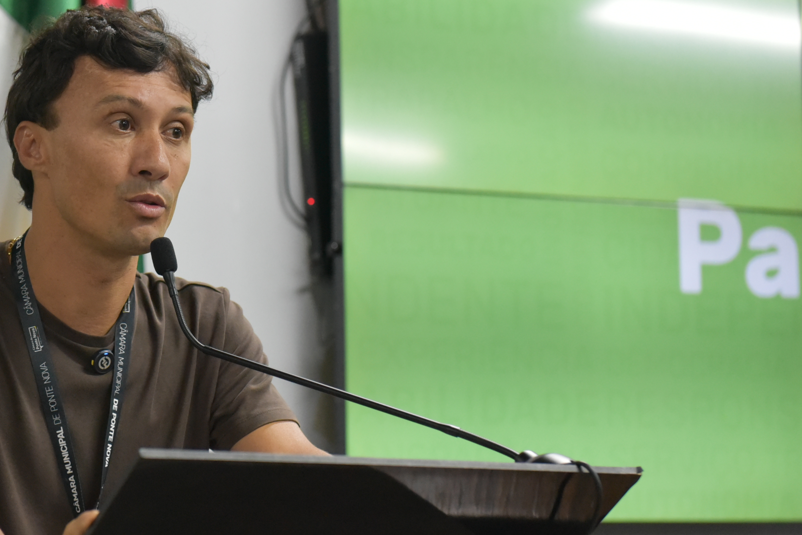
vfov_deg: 11.7
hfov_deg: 17.3
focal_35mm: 117
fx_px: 2607
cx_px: 160
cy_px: 197
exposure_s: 1/250
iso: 5000
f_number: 4
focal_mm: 70
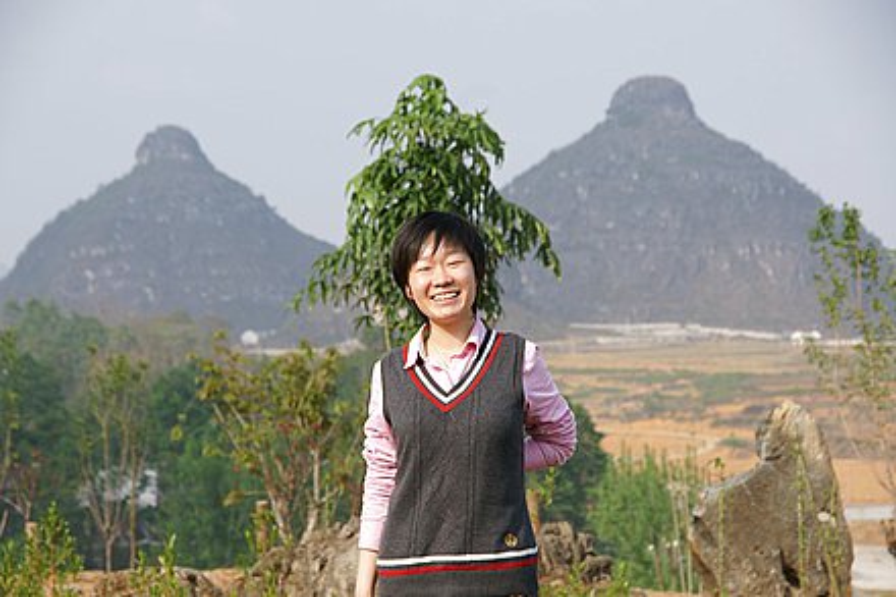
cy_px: 298
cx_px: 448
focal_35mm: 150
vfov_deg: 9.1
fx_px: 3732
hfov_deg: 13.7
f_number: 8
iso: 200
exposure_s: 1/320
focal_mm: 100
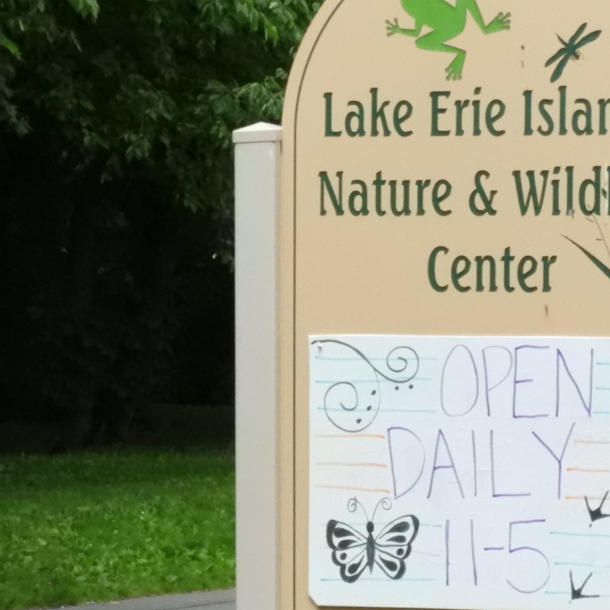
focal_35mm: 293
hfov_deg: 6.0
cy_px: 346
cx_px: 393
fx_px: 5842
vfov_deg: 6.0
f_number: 8.2
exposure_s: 1/2000
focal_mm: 30.5
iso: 1600
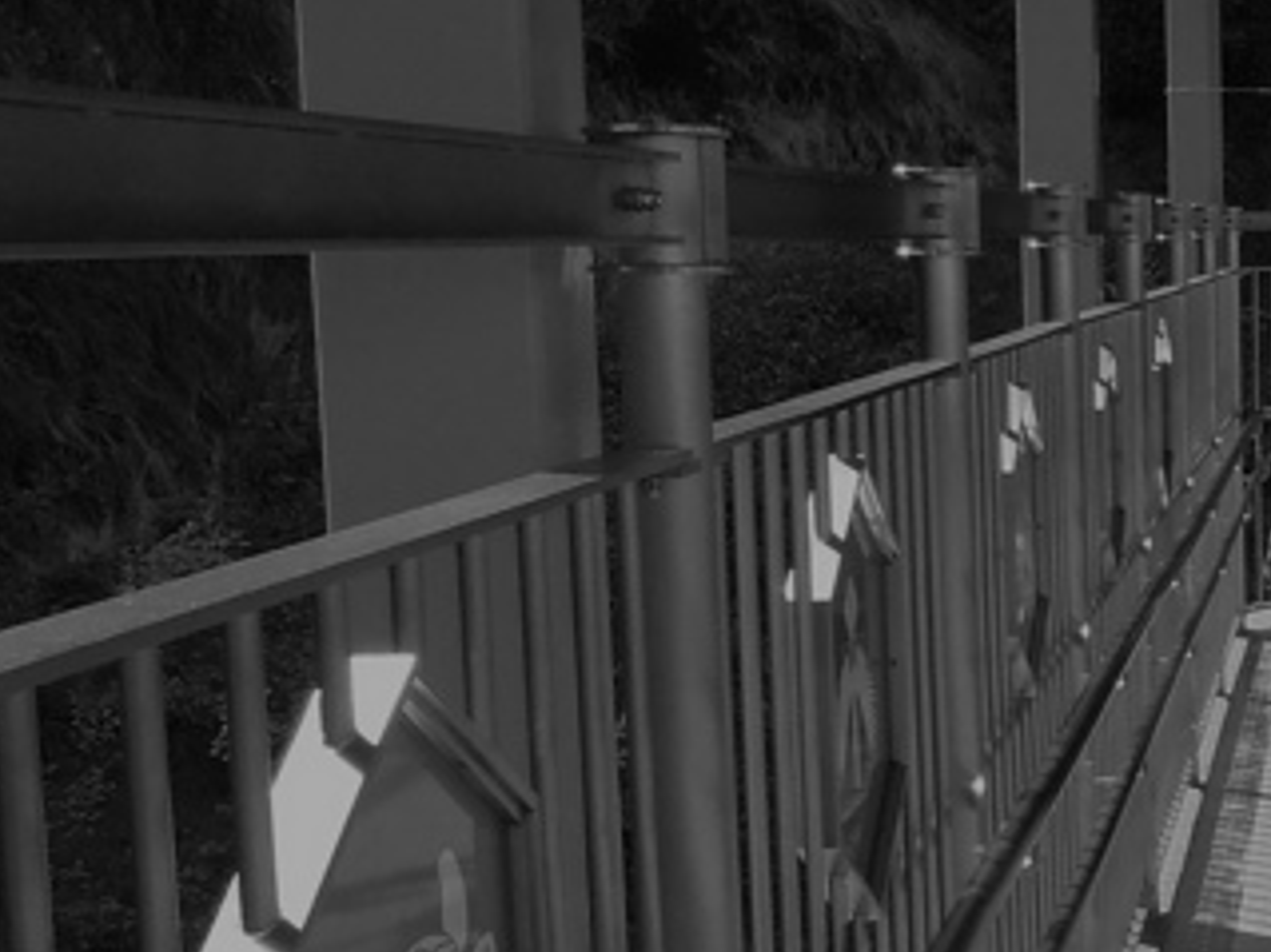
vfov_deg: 19.1
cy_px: 609
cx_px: 1566
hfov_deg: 23.0
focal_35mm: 77
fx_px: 2826
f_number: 4.5
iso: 160
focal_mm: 4.3
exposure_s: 1/800
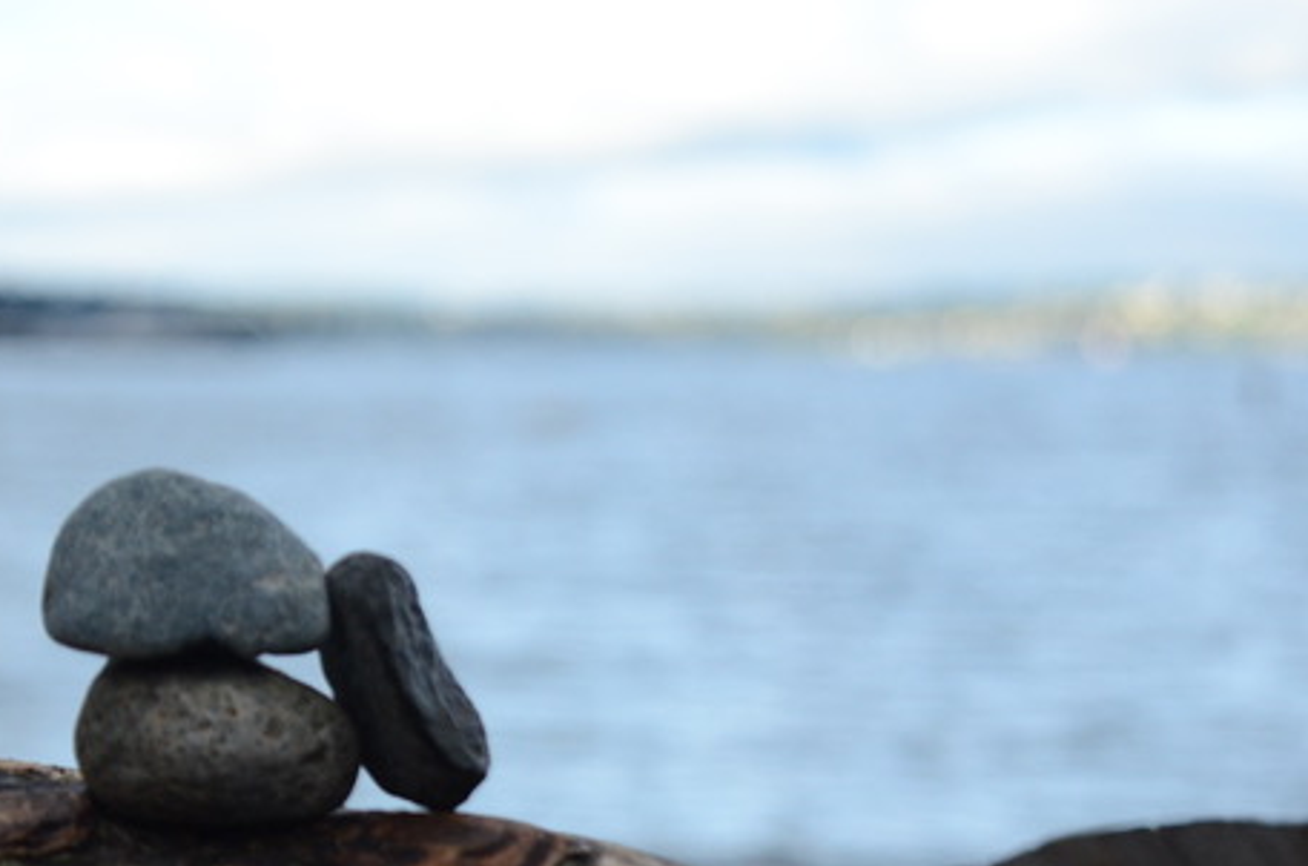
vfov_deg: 11.8
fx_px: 4195
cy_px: 582
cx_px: 577
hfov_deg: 17.7
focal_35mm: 116
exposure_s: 1/1600
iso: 1600
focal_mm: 55
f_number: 5.6
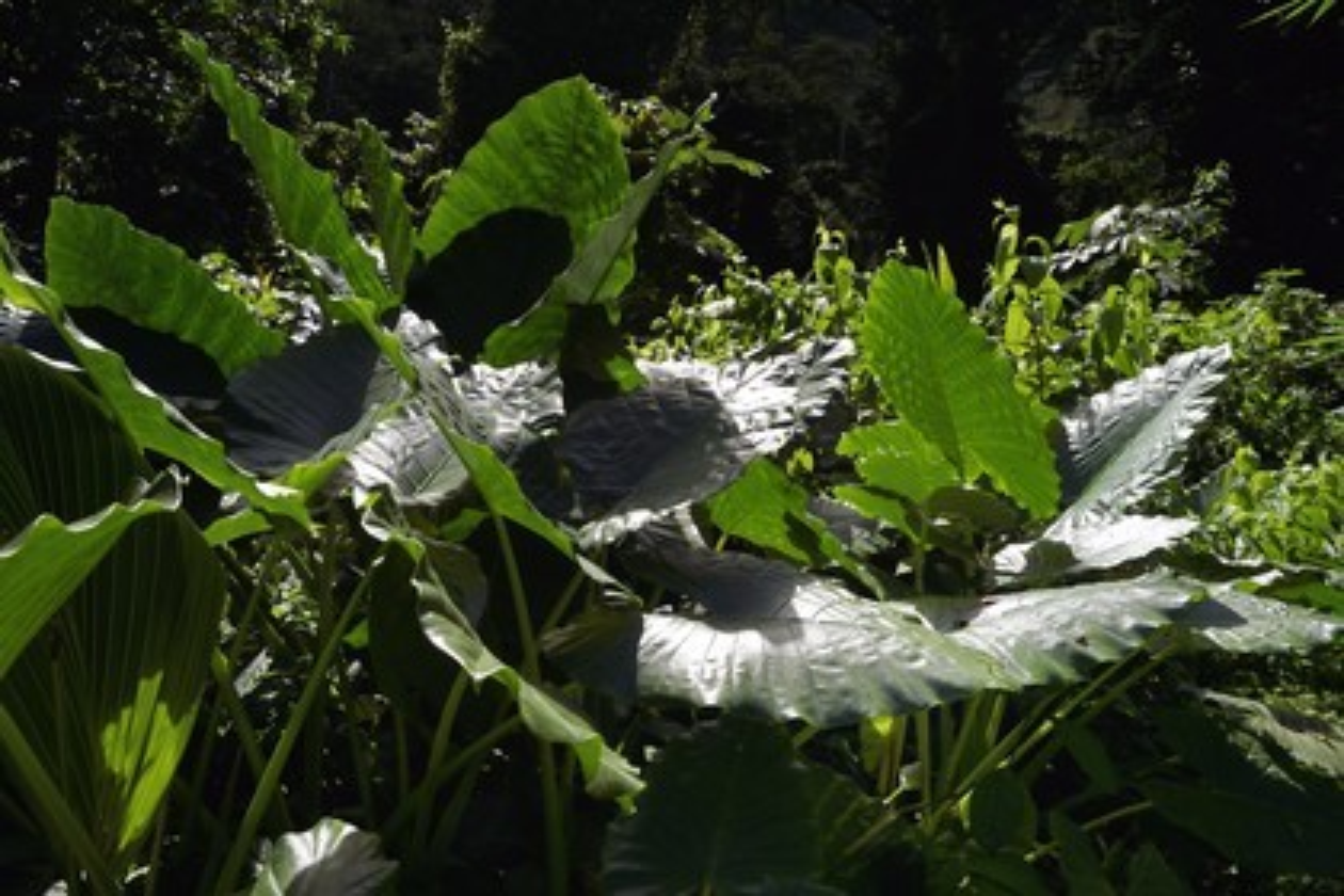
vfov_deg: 43.6
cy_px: 448
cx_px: 672
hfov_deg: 61.9
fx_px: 1120
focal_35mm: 30
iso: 200
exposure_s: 1/320
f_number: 13
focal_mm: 30
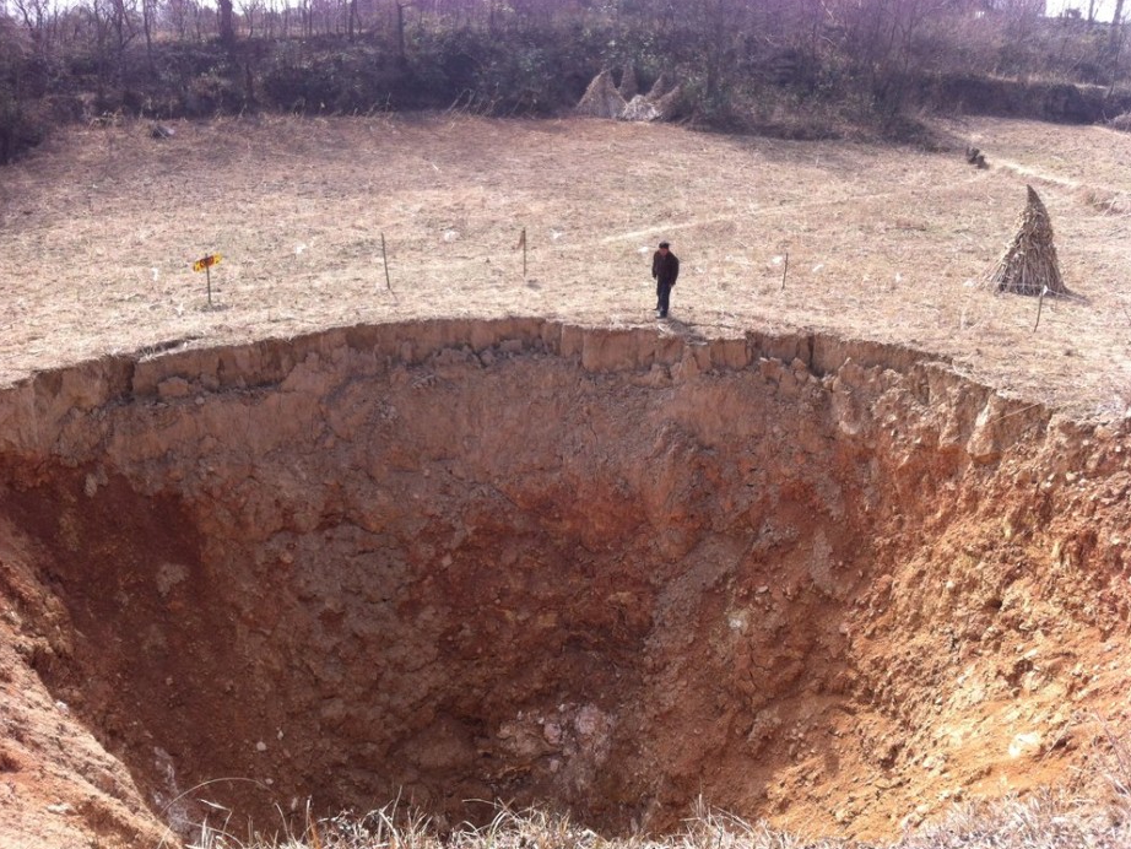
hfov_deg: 51.3
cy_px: 428
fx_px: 1177
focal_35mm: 36
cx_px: 563
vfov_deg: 39.7
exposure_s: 1/503
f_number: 2.8
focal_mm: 3.85
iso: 80
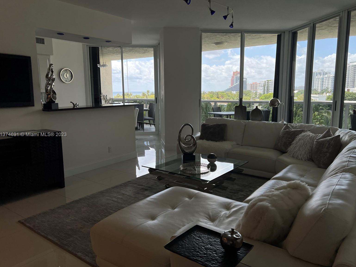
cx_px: 178
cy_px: 135
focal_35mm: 27
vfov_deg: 51.4
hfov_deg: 65.3
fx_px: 278
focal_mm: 5.7
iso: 50
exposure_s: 1/1038
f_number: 1.5
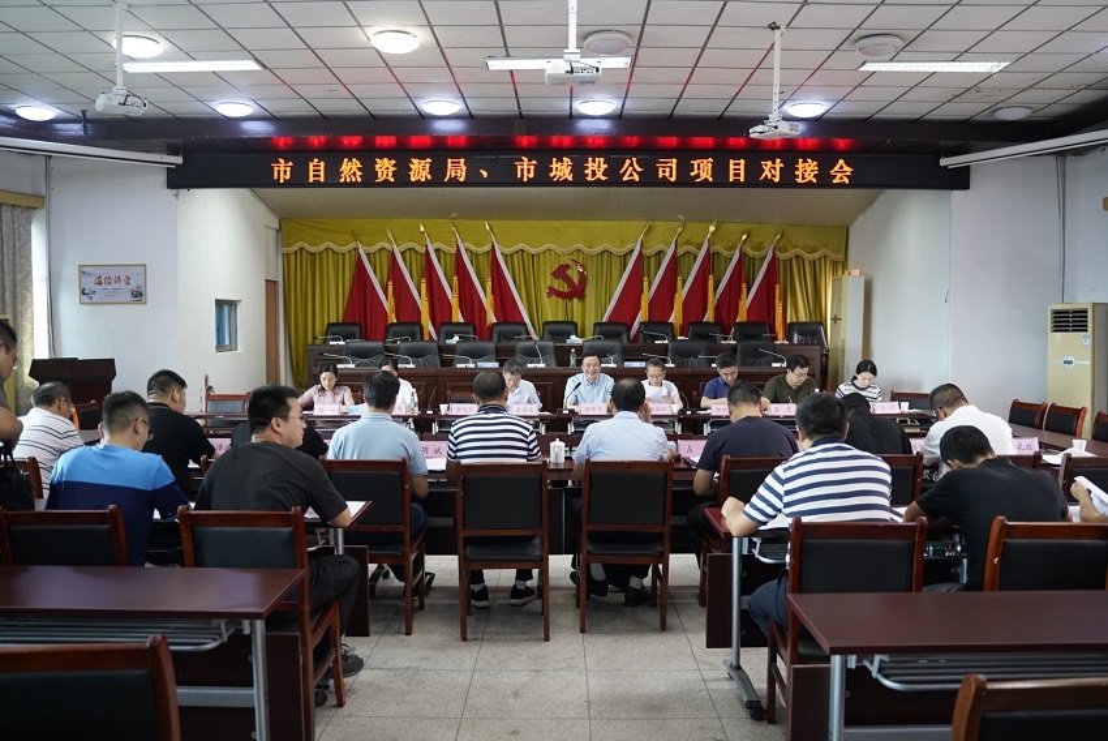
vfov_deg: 46.5
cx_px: 554
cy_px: 370
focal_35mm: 28
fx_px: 862
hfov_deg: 65.4
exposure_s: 1/160
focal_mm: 28
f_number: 2.8
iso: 2000
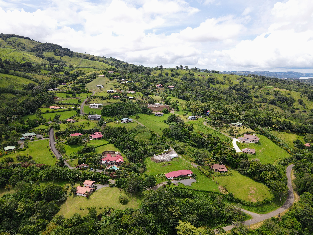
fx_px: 217
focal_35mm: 24
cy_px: 118
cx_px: 156
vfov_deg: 56.8
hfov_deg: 71.6
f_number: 2.8
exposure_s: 1/500
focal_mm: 4.5
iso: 100
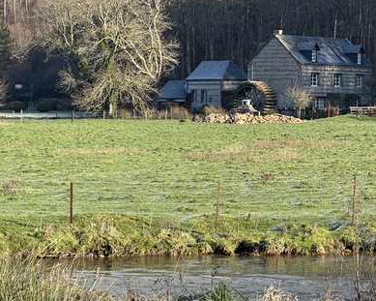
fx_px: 1291
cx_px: 238
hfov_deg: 16.6
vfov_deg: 13.3
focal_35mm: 116
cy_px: 180
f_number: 2.8
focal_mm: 9
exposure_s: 1/291
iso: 32
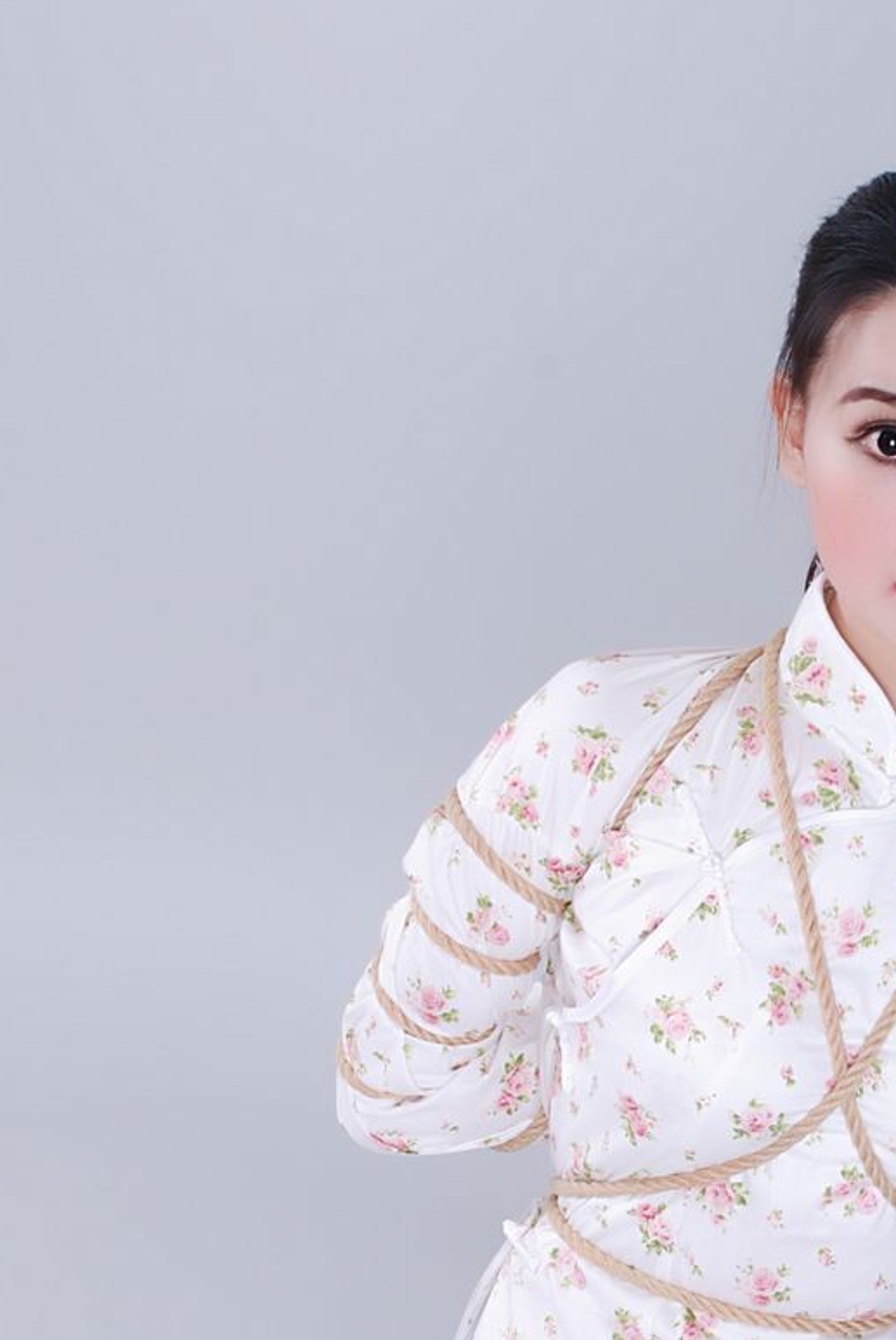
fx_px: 4395
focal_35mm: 118
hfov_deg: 11.5
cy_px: 1210
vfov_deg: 17.1
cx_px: 848
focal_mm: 38
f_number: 11
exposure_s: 1/8
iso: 100
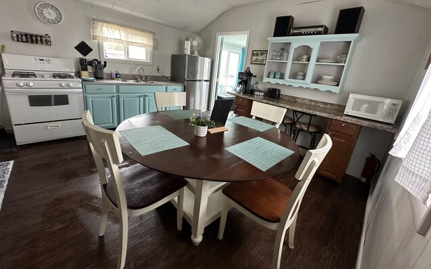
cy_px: 118
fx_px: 176
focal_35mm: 15
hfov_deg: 101.4
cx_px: 217
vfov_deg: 74.5
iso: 320
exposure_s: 1/60
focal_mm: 2.22
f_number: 2.2
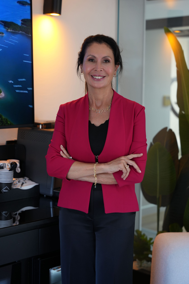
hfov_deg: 19.5
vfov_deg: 28.8
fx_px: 551
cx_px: 94
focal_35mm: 70
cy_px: 142
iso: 800
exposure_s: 1/160
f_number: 2.8
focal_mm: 70
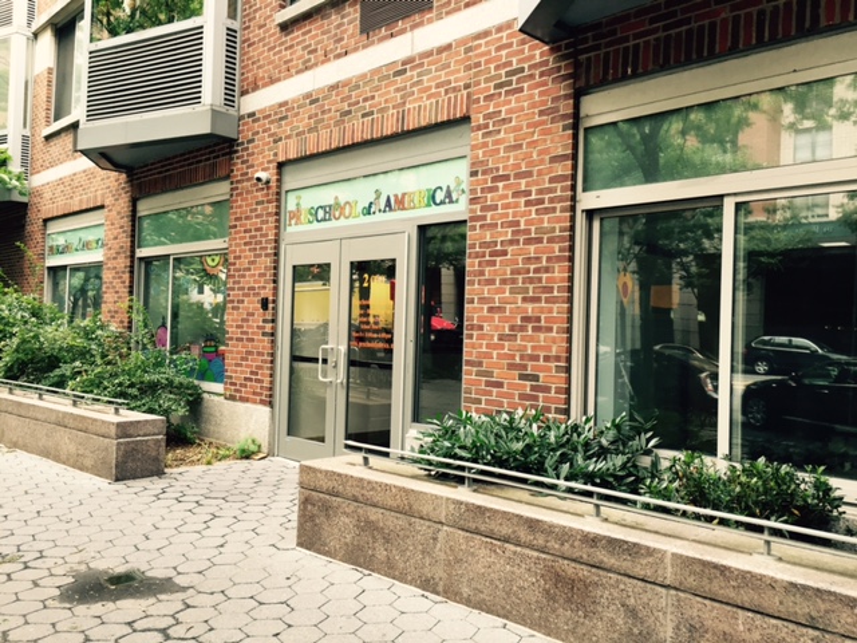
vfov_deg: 48.2
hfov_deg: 61.7
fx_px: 718
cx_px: 428
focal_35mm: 29
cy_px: 322
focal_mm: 4.15
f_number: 2.2
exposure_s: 1/40
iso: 32
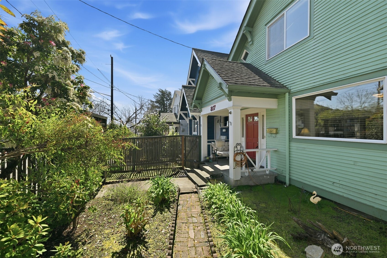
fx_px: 150
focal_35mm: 14
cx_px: 194
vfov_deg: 81.2
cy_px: 129
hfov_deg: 104.3
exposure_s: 1/60
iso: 100
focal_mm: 14
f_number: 8
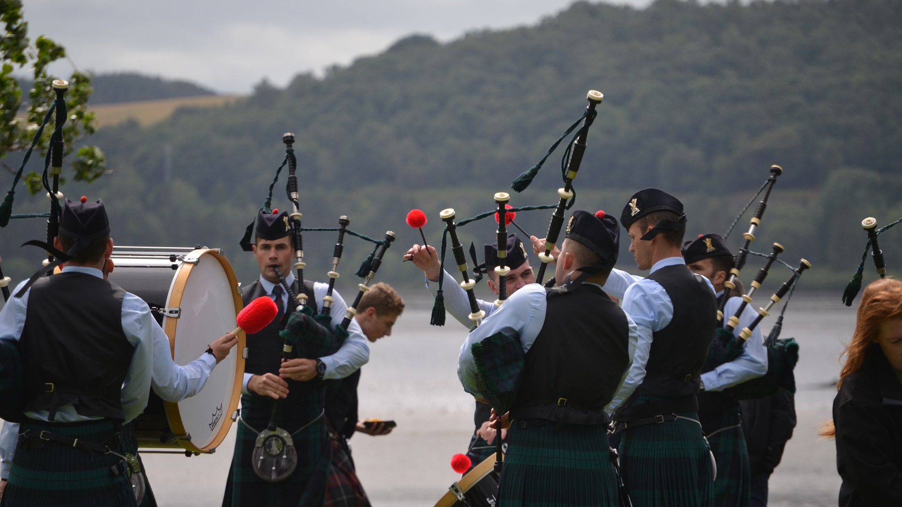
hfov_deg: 6.9
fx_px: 7510
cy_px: 211
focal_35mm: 314
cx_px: 451
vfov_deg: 3.9
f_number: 5.6
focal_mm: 200
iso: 400
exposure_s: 1/2000
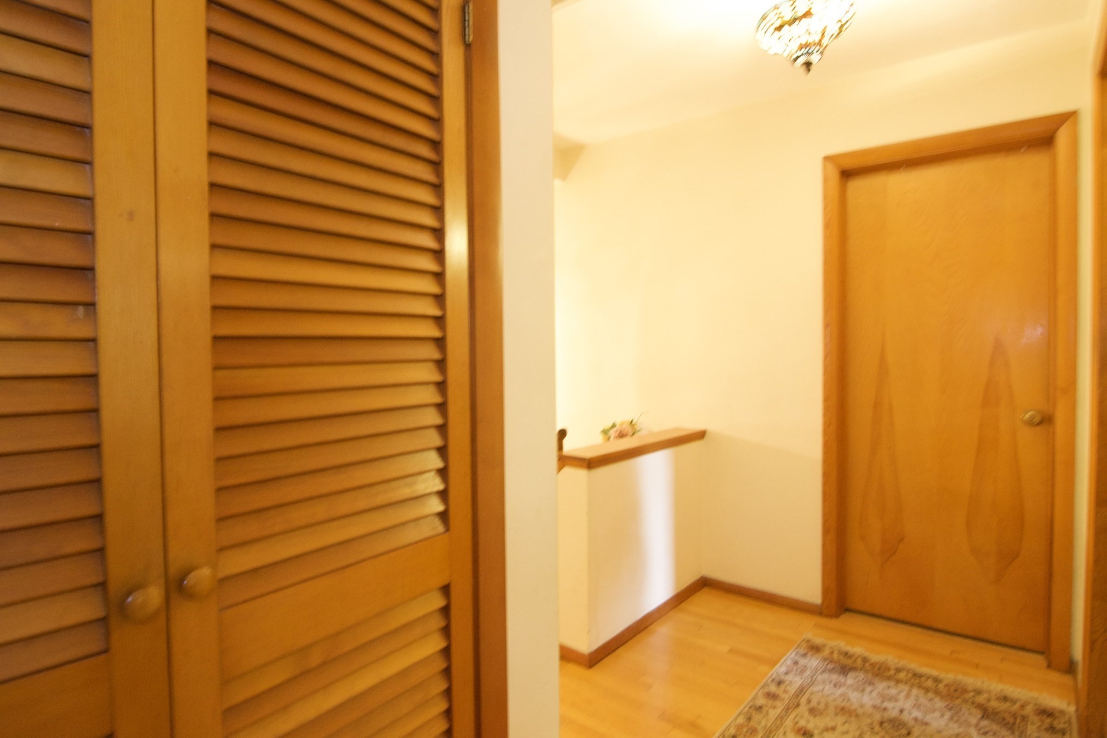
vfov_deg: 63.2
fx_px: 600
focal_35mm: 20
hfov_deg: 85.4
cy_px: 369
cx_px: 554
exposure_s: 1/20
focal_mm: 13
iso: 2500
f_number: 6.3
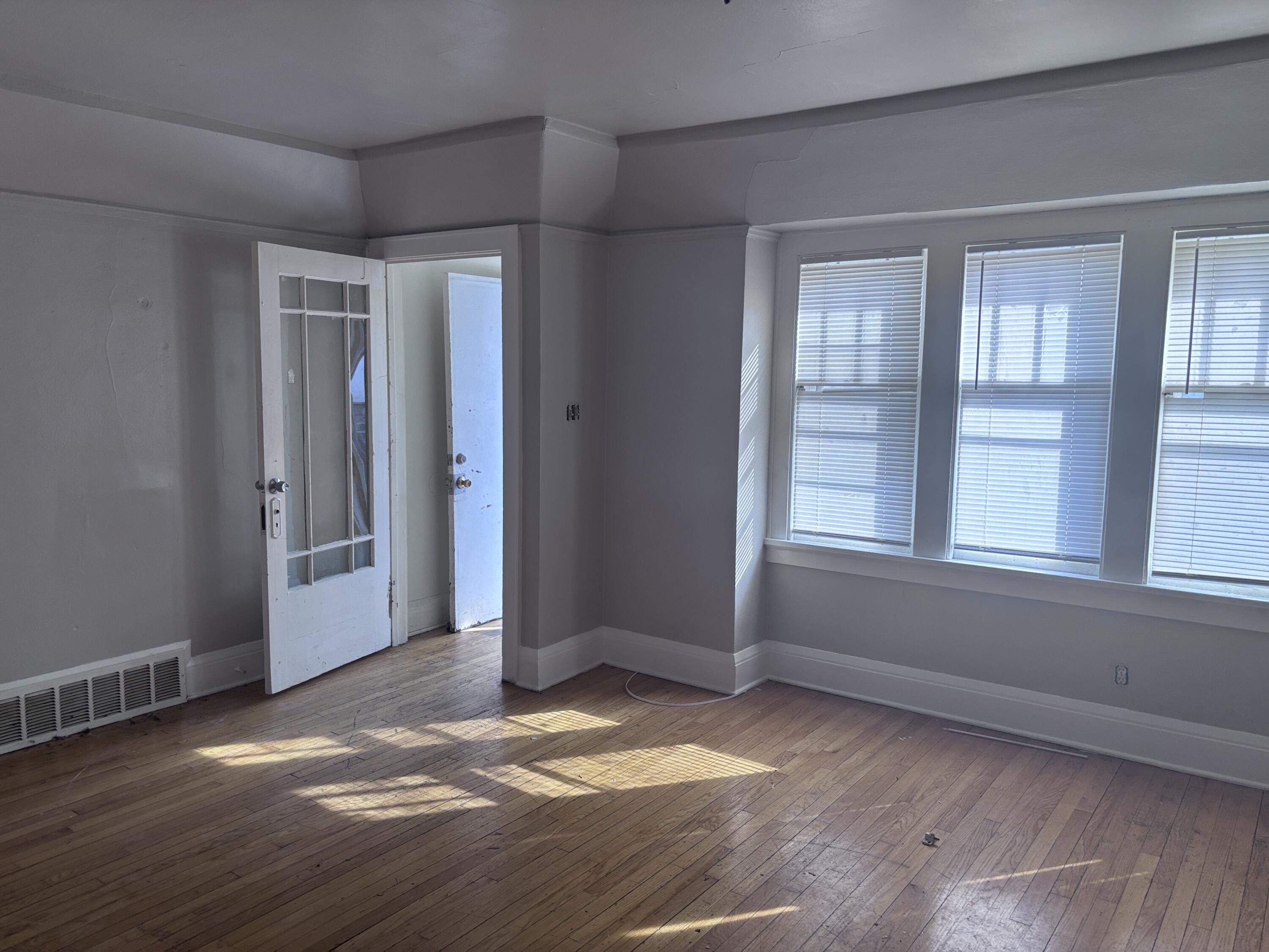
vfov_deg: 53.1
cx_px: 634
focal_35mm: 26
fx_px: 953
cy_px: 476
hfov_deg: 67.3
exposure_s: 1/206
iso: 50
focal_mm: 5.96
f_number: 1.6
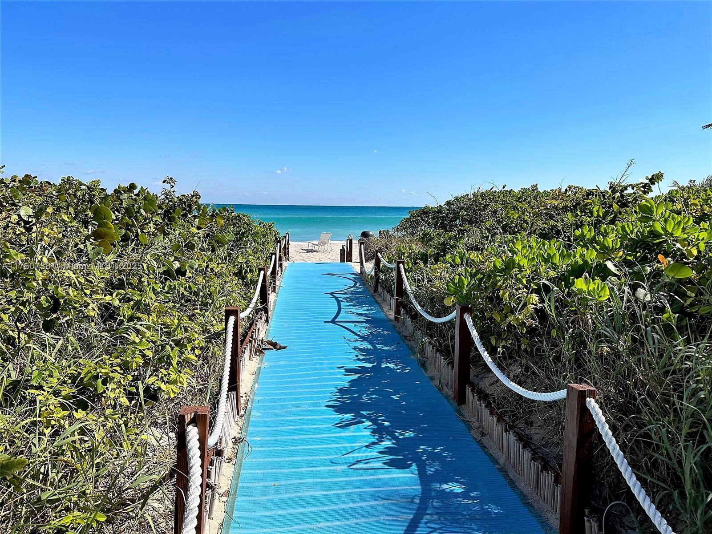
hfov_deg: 71.6
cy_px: 267
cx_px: 356
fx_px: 494
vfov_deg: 56.8
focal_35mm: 24
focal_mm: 6.86
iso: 80
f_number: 1.78
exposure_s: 1/5263
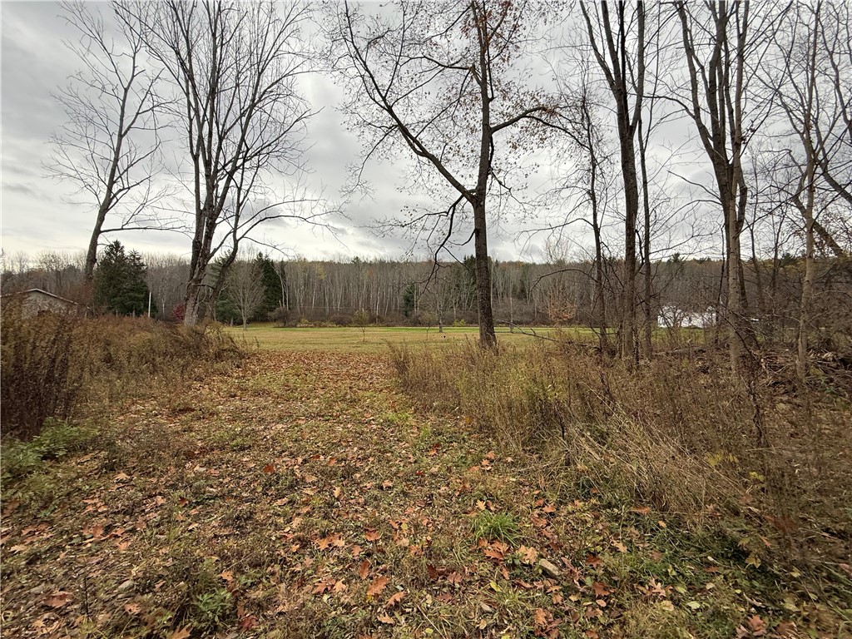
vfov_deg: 85.7
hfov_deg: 102.1
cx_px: 426
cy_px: 320
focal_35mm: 14
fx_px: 345
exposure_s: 1/290
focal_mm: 2.22
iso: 50
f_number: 2.2
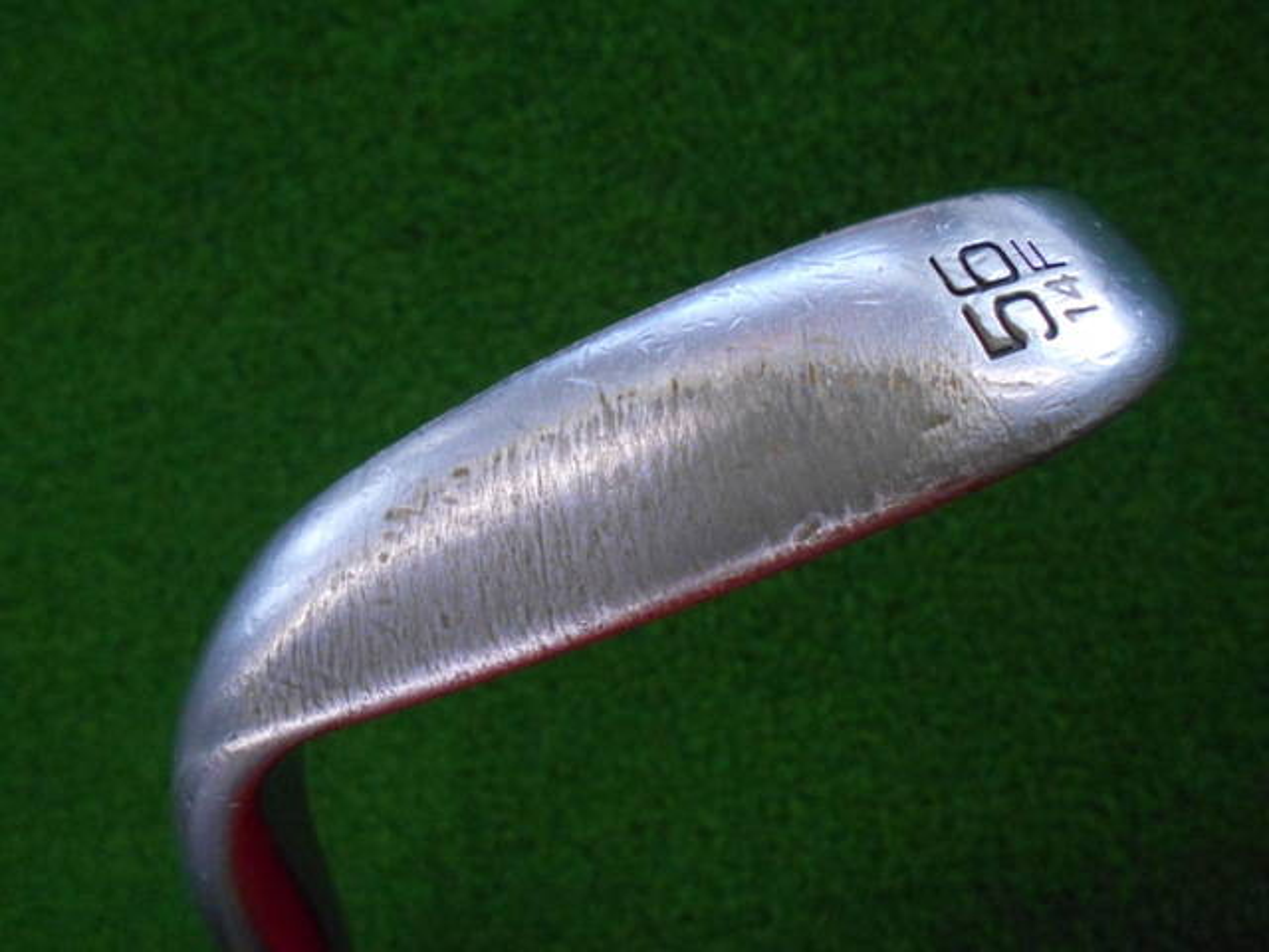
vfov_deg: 53.1
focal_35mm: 26
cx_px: 634
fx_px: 953
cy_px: 476
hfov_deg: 67.3
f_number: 3.2
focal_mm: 4.6
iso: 560
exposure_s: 1/250
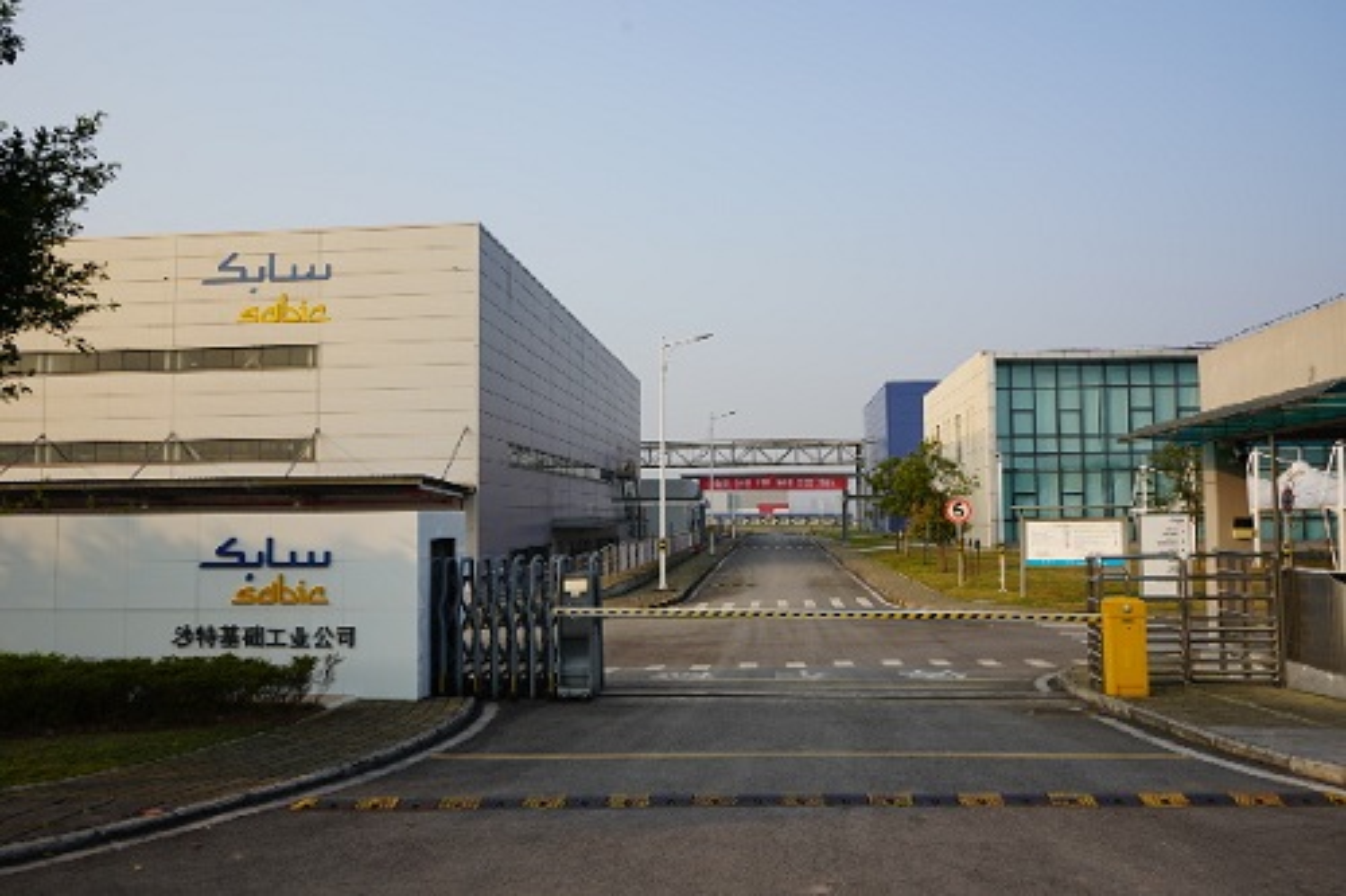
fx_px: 1046
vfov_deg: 46.4
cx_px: 673
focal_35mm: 28
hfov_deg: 65.5
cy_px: 448
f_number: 8
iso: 100
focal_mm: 28
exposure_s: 1/125
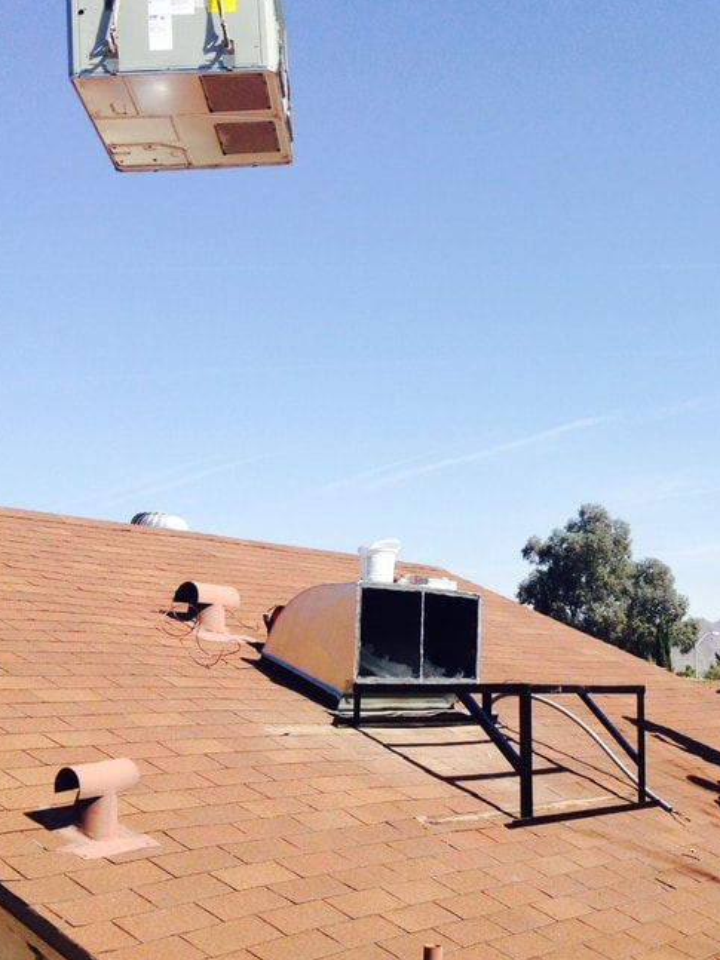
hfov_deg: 28.1
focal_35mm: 51
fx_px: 1415
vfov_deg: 37.4
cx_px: 546
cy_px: 399
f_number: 2.4
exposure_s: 1/1748
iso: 50
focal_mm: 4.12
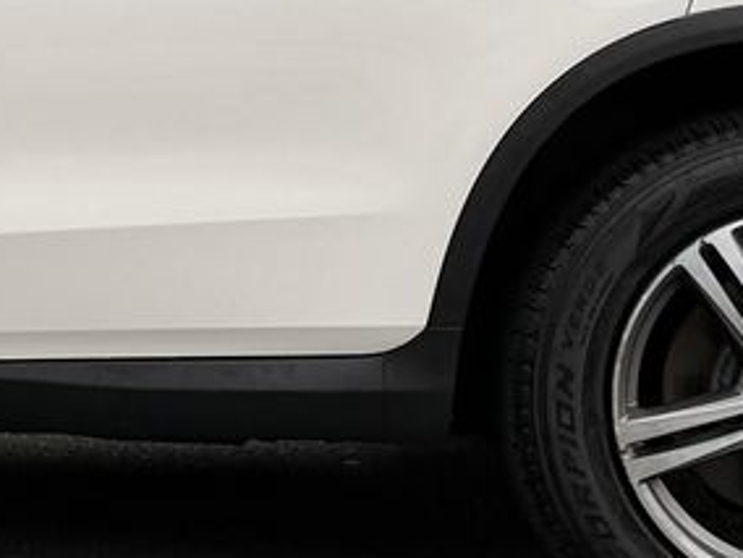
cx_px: -141
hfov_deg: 14.2
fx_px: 2898
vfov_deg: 10.8
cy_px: -131
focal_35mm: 135
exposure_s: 1/277
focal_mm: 6.76
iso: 64
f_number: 1.78
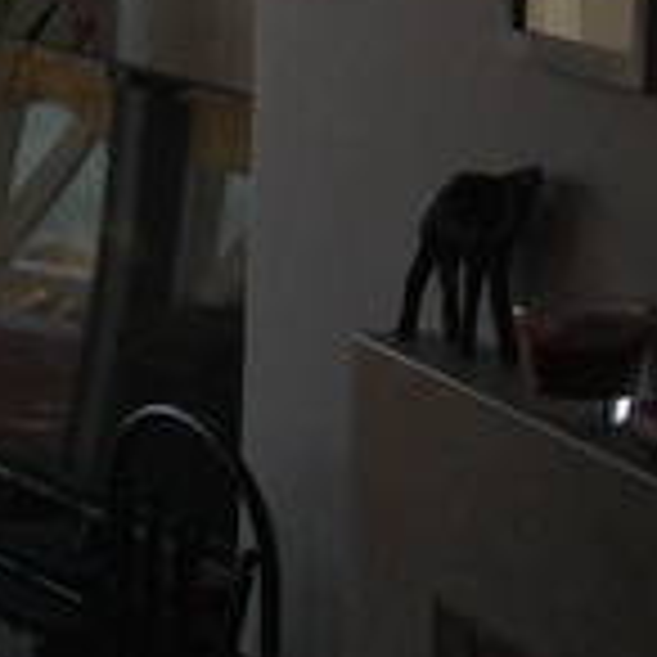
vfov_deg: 8.5
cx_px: -891
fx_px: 4402
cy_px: 112
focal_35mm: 205
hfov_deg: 7.9
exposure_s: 1/298
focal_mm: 4.12
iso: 50
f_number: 2.4
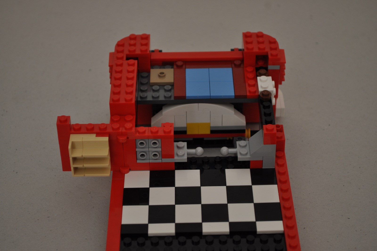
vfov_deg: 16.5
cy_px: 126
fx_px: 863
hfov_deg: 24.6
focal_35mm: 82
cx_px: 188
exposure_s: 1/30
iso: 400
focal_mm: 55
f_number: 5.6
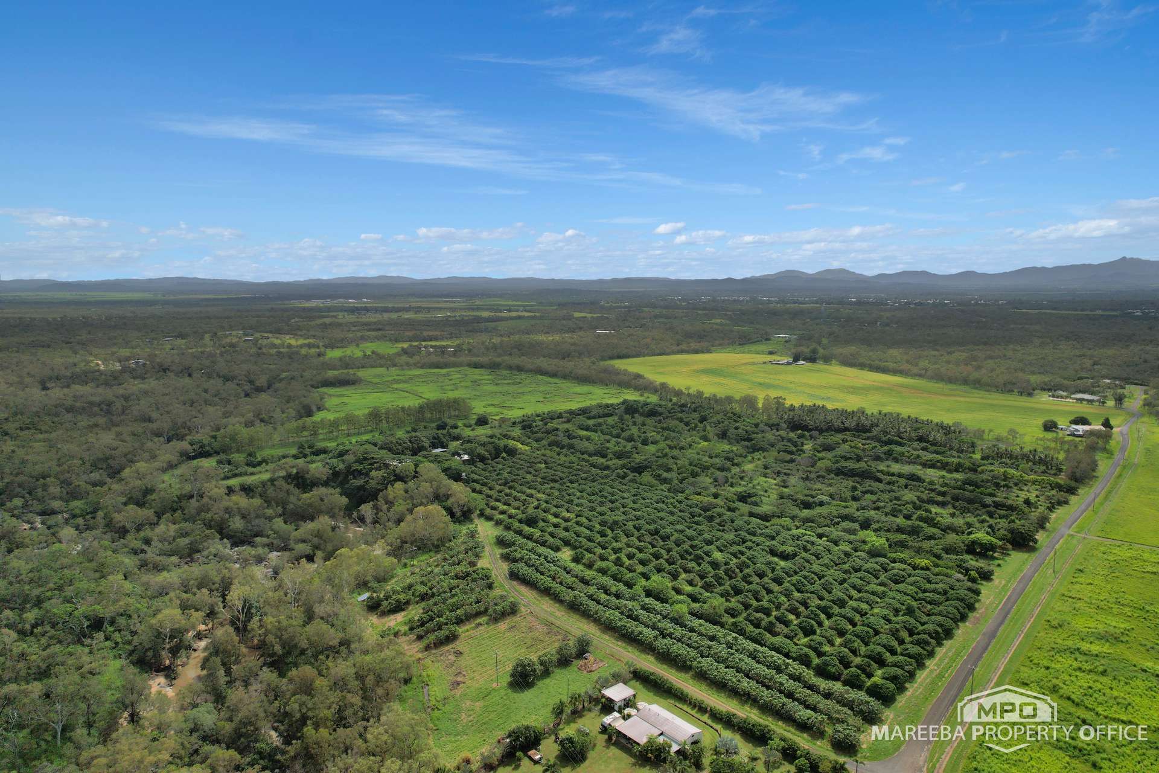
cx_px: 580
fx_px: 708
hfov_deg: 78.6
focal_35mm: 22
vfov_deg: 57.2
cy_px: 386
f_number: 2.8
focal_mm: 8.38
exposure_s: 1/6000
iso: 110
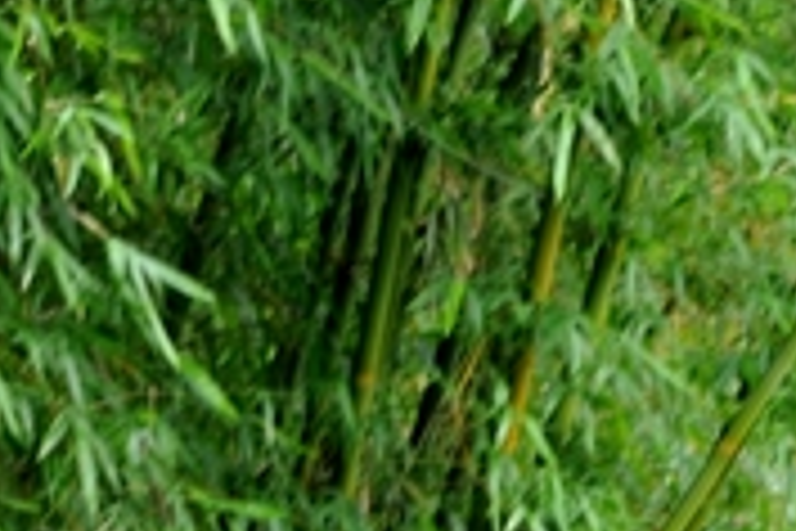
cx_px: 904
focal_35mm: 575
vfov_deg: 2.4
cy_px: 1006
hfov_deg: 3.6
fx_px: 12719
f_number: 6.3
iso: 200
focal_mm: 85
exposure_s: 1/60
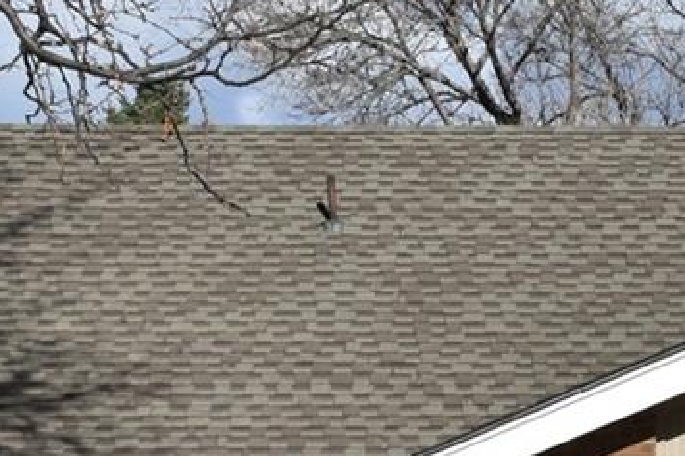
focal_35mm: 216
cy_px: 610
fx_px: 4108
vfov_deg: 6.3
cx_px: 639
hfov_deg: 9.5
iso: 200
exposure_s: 1/500
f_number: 11
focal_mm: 32
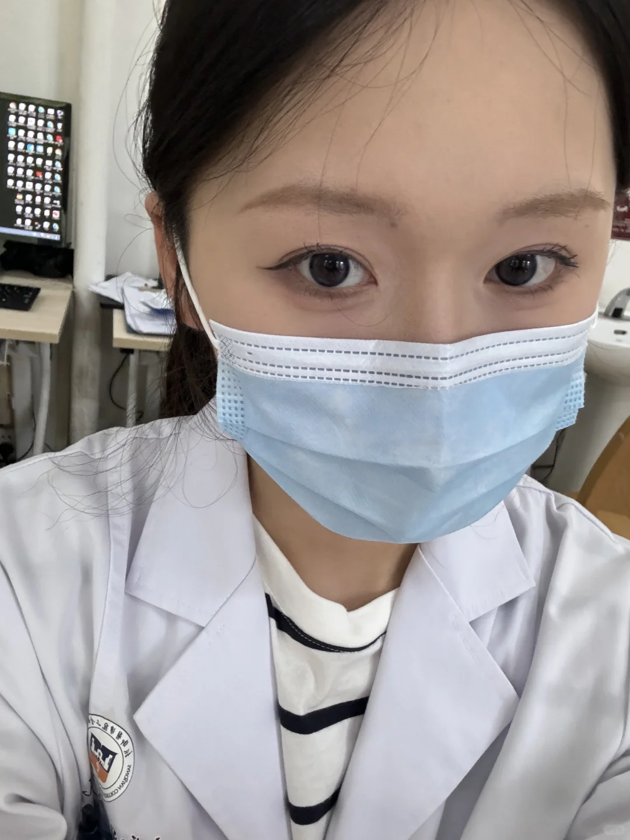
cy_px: 420
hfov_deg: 46.8
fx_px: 728
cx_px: 315
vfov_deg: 60.0
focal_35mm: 30
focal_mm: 2.69
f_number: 1.9
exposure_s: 1/60
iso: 320
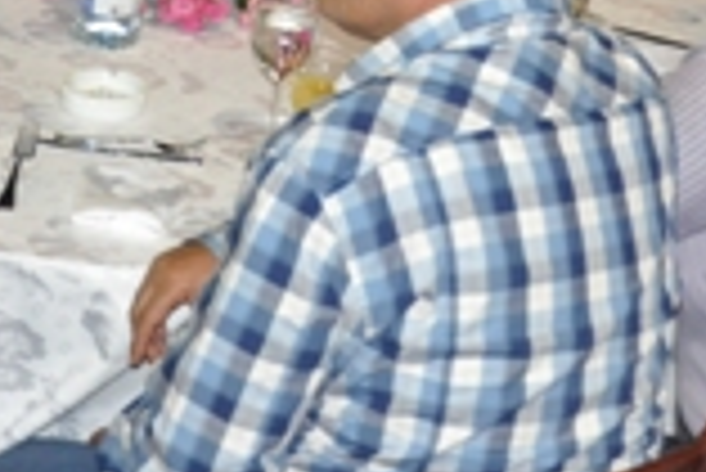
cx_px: 436
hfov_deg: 16.0
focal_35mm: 128
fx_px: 2513
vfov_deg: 10.1
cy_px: -407
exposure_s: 1/60
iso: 1000
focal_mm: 21
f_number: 4.5
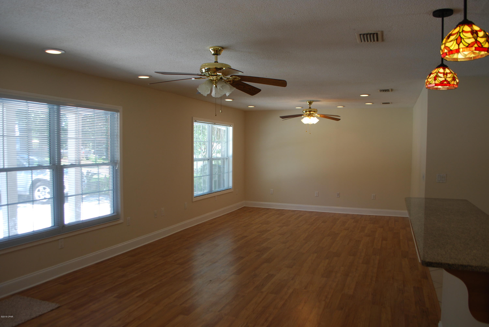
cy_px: 164
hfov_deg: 67.3
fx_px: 367
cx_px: 244
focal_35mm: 27
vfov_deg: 48.0
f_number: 4
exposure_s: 1/60
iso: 200
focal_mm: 18
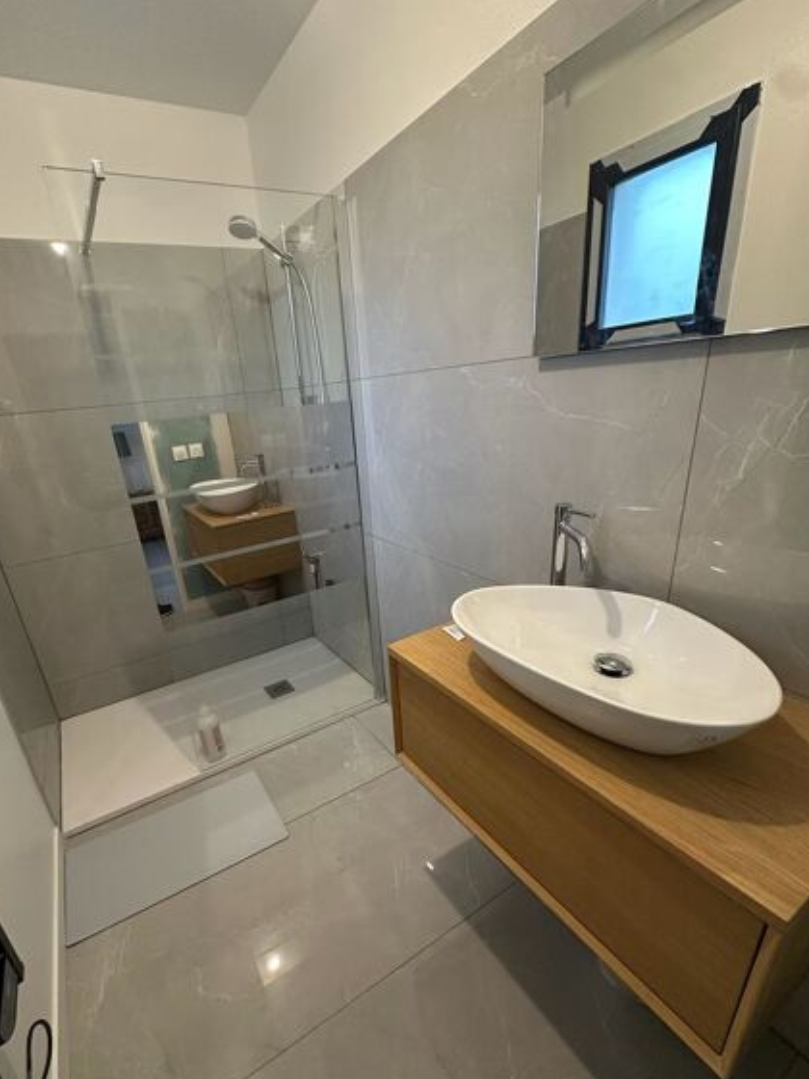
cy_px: 592
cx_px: 356
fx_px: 499
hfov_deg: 77.8
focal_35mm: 16
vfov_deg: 94.2
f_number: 2.2
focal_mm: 2.22
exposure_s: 1/50
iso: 250
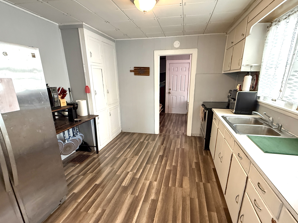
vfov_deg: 71.3
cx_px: 155
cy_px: 126
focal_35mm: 18
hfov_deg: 87.7
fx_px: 155
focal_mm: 2.22
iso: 640
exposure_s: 1/60
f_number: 2.2
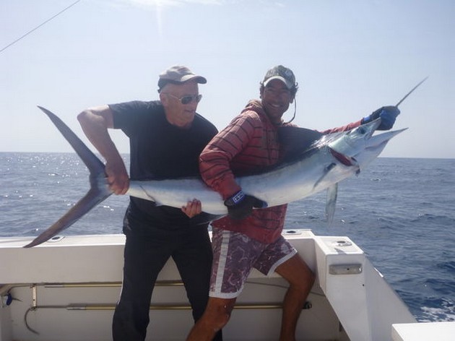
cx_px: 228
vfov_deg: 49.7
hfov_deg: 63.5
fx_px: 368
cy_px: 170
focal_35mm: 28
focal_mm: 4.9
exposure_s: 1/125
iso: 100
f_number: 10
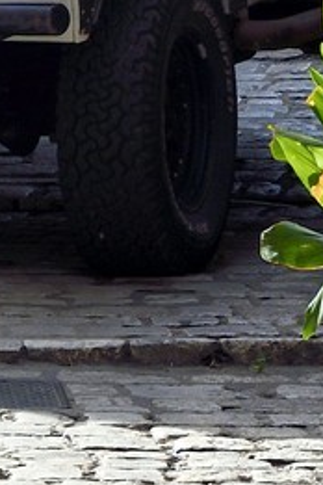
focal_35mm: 356
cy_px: -669
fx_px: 4791
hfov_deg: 3.8
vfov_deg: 5.6
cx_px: -187
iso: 400
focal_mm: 58
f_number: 11
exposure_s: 1/200
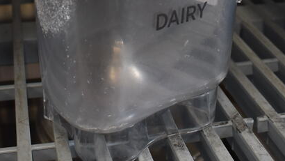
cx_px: 132
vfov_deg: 16.2
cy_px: -55
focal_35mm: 70
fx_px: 529
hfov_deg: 30.1
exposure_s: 1/60
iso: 900
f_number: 4
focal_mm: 20
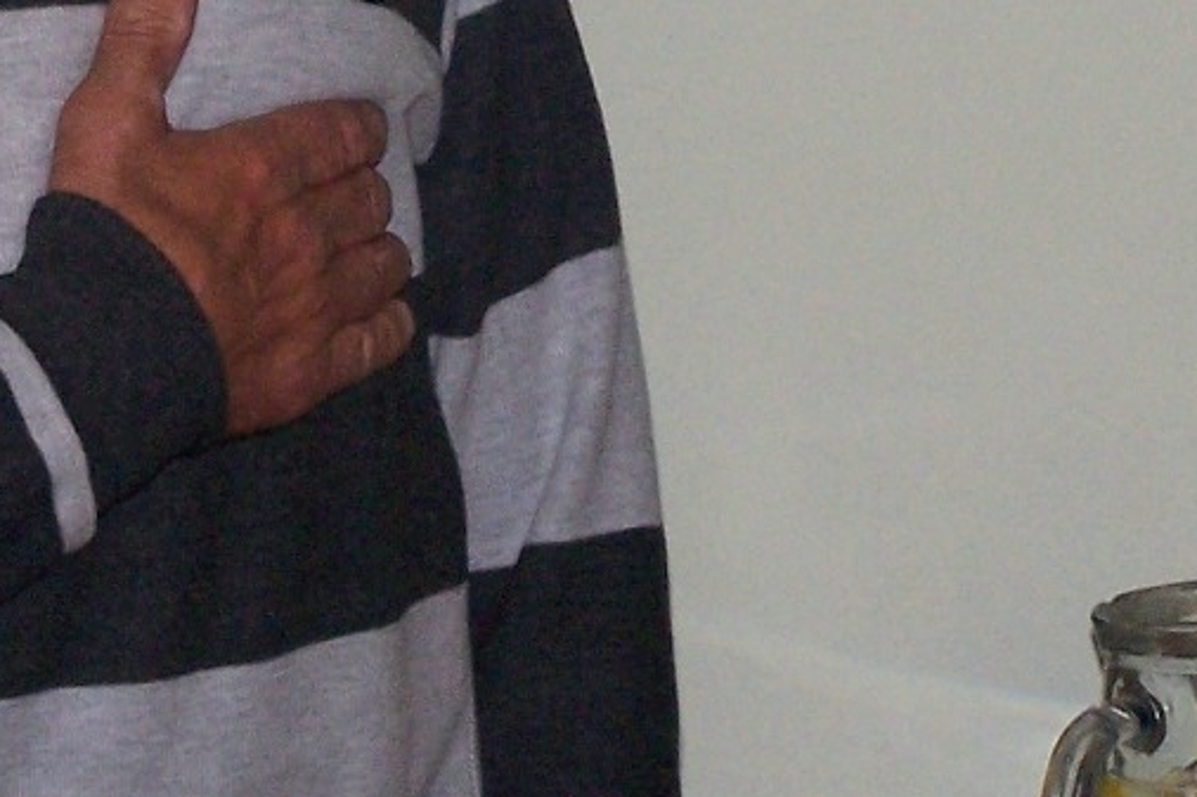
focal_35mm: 372
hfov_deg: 5.5
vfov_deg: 3.7
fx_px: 12364
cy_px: -524
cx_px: 76
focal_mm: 19.4
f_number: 3.2
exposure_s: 1/90
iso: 140
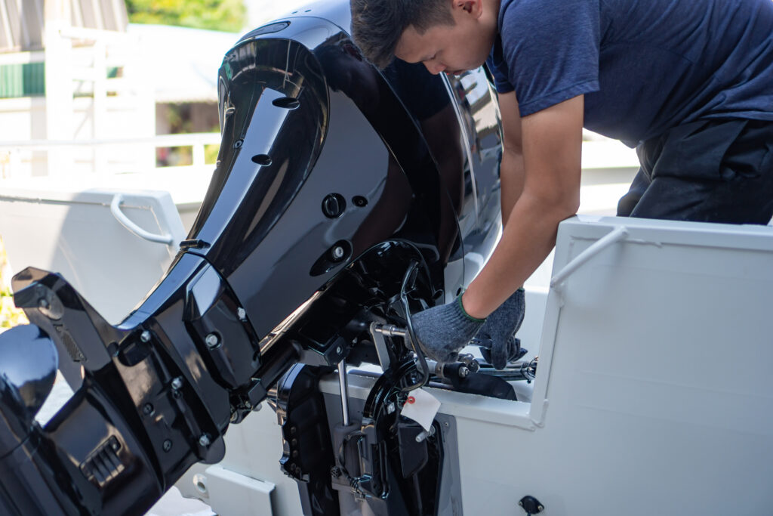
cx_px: 386
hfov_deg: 37.8
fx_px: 1127
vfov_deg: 25.8
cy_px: 258
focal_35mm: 52
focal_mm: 35
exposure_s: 1/500
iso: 100
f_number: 1.8
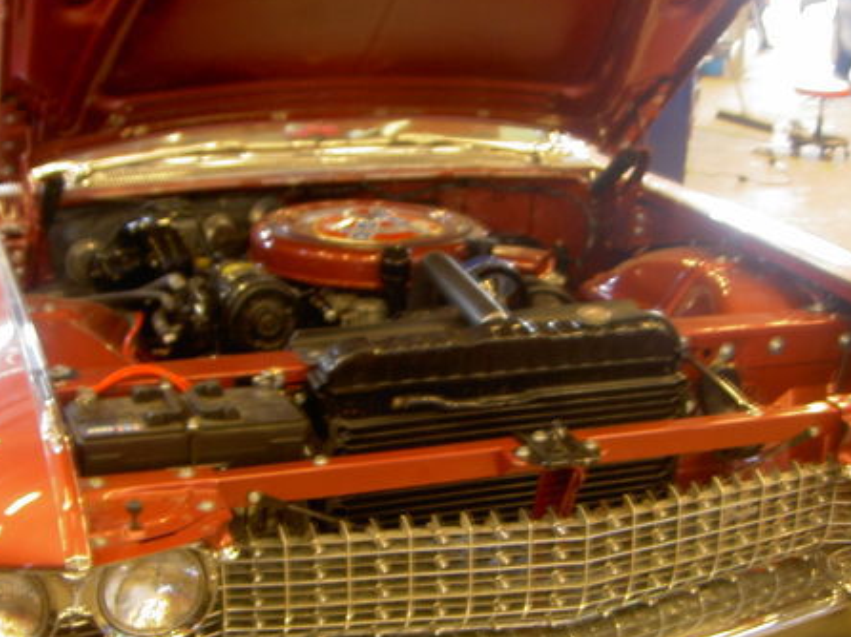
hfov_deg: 34.4
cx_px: 429
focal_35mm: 56
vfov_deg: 25.9
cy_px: 446
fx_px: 1376
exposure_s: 1/8
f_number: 2.8
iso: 100
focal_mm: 8
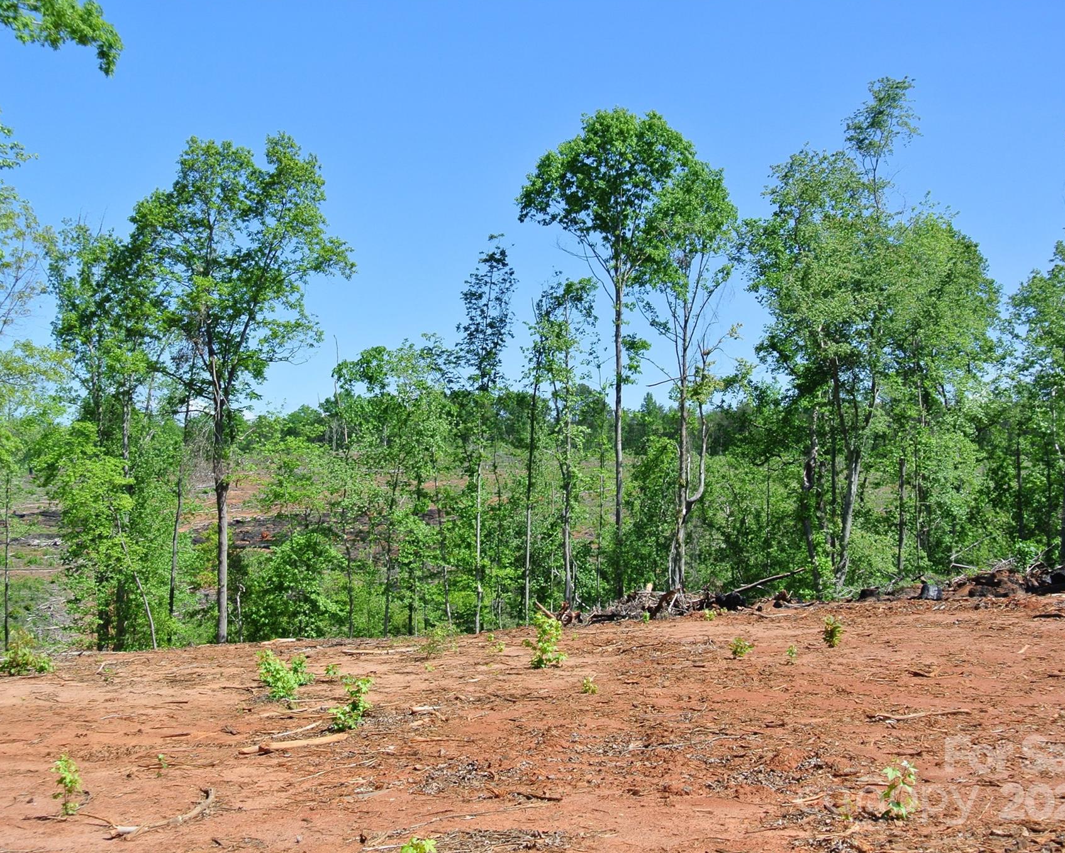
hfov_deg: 37.3
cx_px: 508
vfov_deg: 30.3
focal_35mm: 50
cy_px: 423
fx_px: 1576
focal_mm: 16.3
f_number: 4.5
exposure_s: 1/500
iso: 100
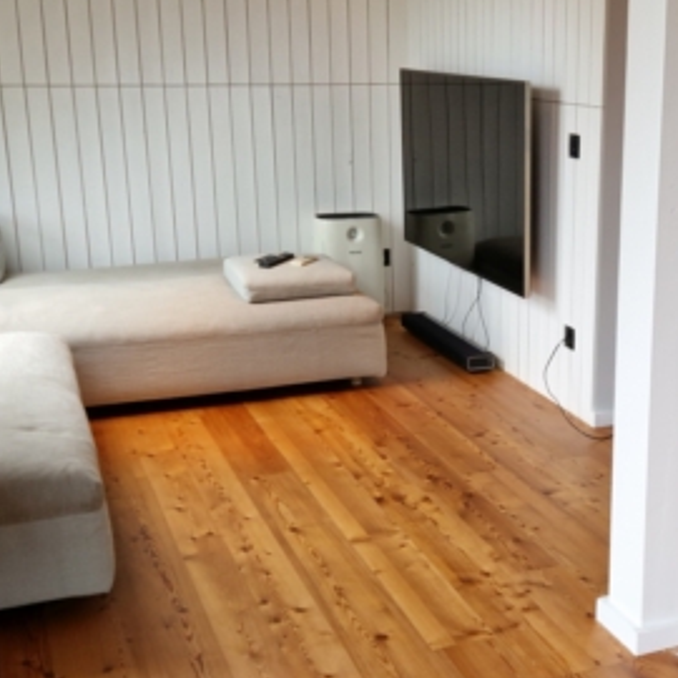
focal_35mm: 53
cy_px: 343
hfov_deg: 31.6
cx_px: 516
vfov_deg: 32.2
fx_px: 1174
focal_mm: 5.4
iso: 50
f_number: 1.8
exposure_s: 1/50
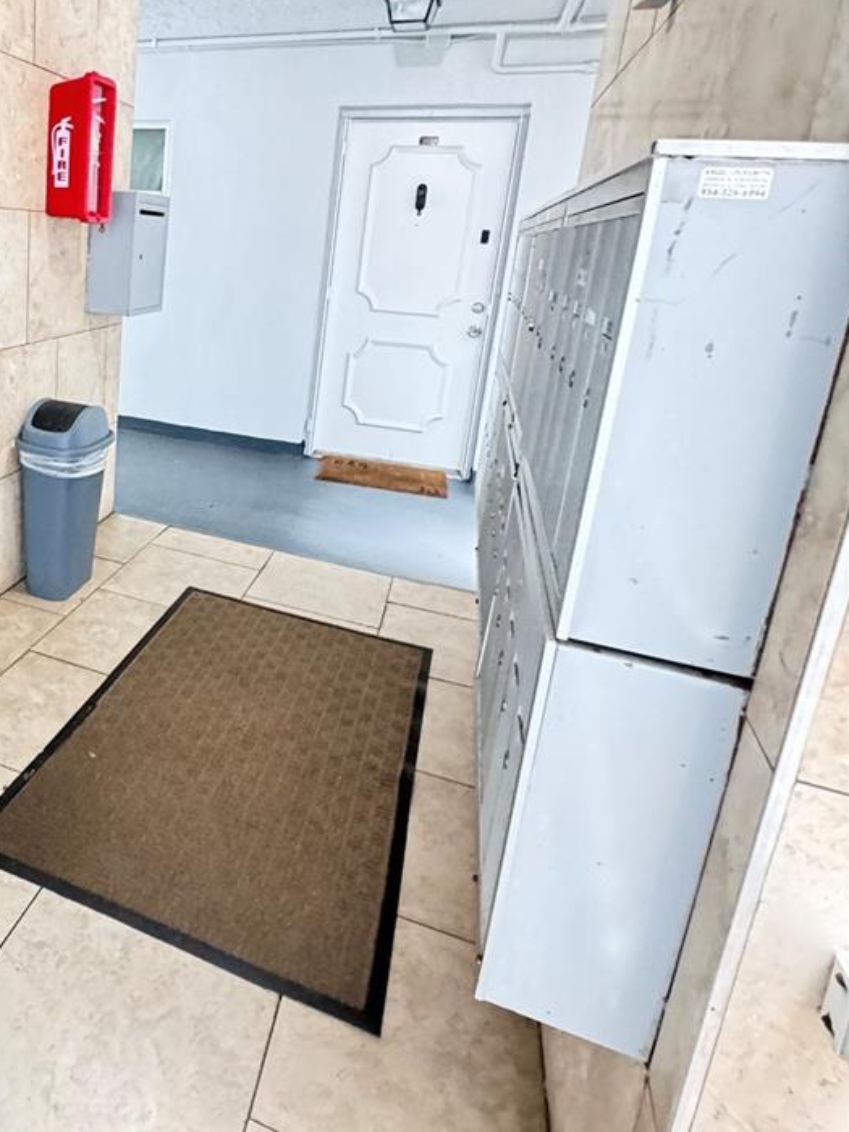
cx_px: 125
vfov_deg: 70.4
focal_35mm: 24
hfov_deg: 51.7
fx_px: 785
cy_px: 420
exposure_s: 1/40
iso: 1000
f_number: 2.2
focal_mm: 2.22
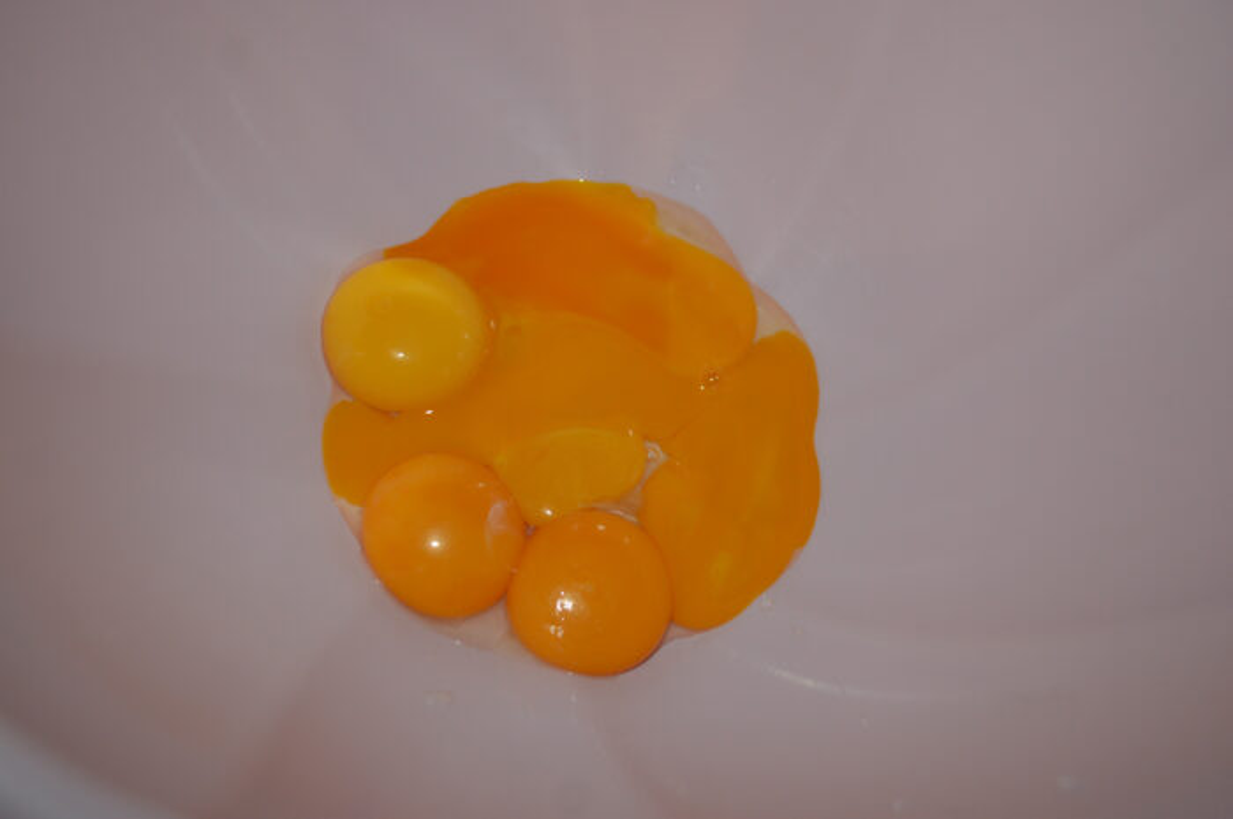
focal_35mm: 33
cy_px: 410
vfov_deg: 39.9
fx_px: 1129
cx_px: 616
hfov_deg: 57.3
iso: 400
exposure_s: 1/60
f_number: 4
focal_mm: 22
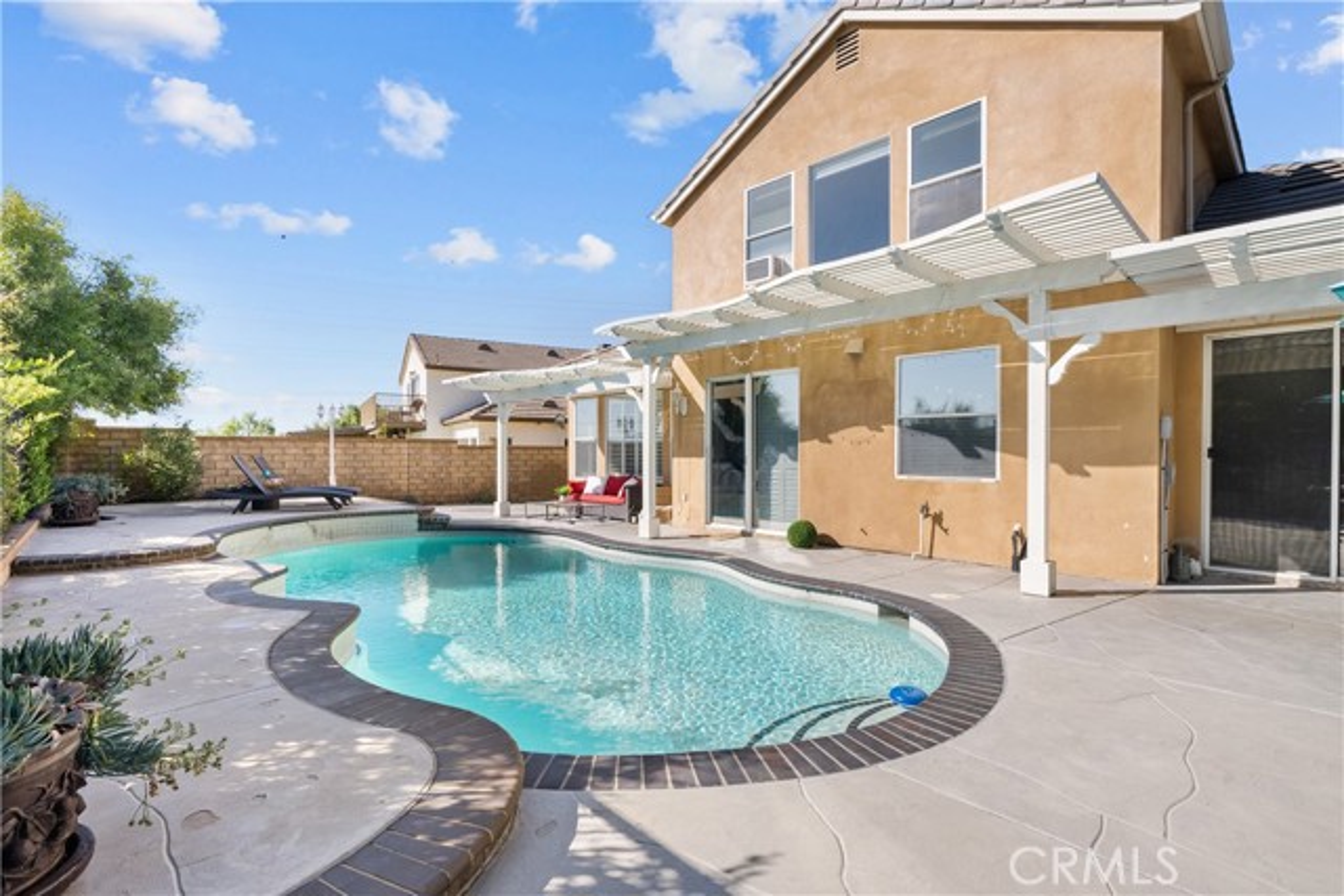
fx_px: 597
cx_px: 672
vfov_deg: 73.8
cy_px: 448
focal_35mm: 16
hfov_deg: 96.7
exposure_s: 1/250
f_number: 10
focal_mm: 16
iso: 250
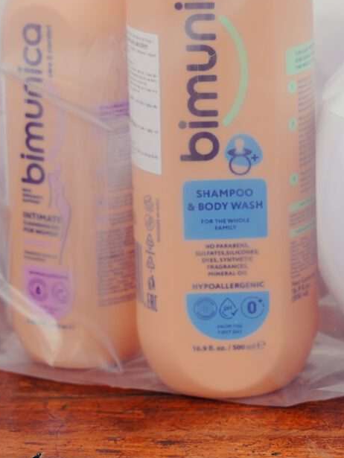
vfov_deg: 9.9
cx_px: 716
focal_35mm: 200
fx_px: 2642
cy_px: 67
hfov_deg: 7.1
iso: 125
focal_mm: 49.9
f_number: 5
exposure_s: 1/200
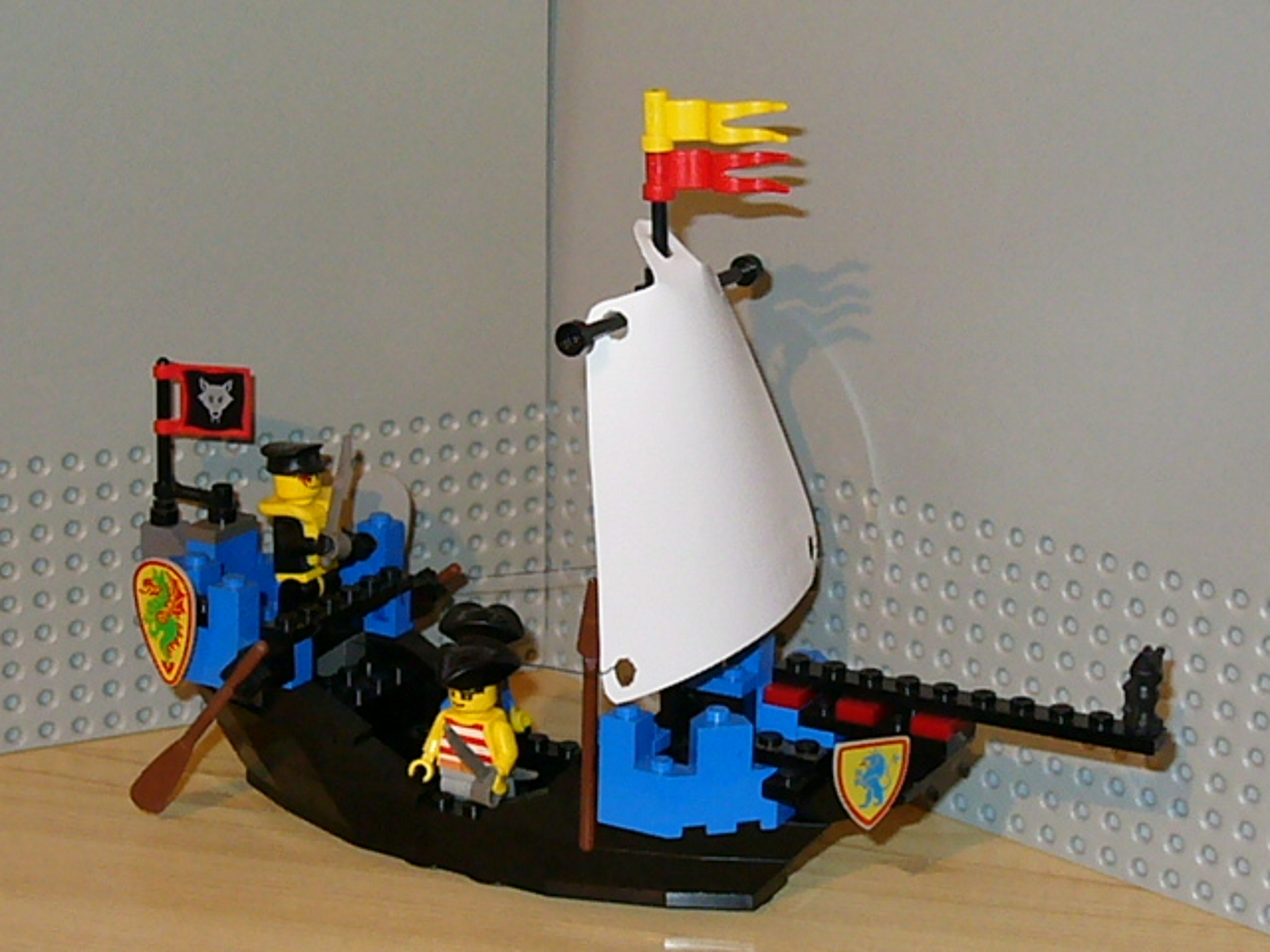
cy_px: 476
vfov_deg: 21.3
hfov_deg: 28.2
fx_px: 2531
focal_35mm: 69
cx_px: 635
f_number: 3.2
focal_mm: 11.4
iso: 800
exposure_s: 1/30
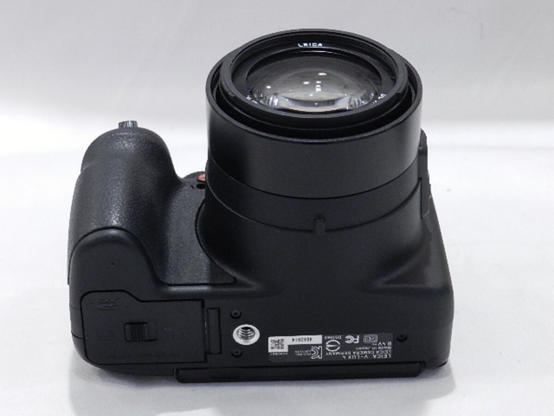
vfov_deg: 17.6
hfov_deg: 23.3
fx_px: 1344
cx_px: 277
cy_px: 208
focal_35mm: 84
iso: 800
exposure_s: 1/50
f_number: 4.4
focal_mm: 14.9
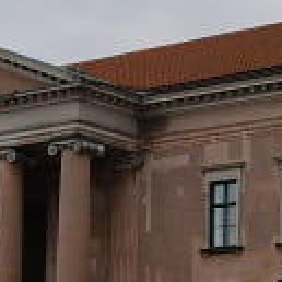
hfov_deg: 11.7
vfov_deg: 11.7
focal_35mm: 149
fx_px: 1373
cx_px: 173
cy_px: 232
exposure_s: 1/125
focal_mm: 24
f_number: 5.6
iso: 400
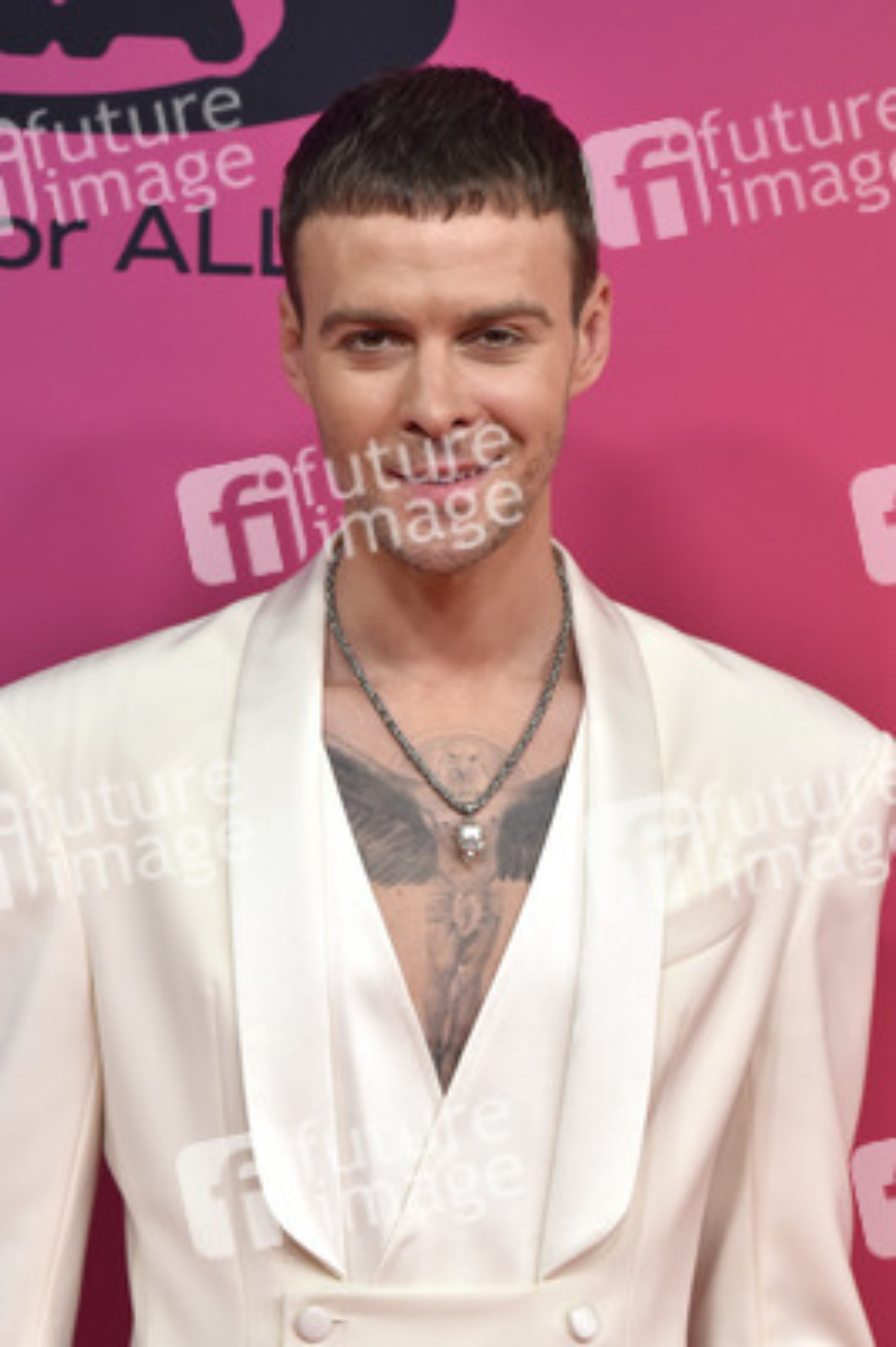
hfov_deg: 6.9
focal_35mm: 200
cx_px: 448
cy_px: 674
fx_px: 7479
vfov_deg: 10.3
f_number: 5.6
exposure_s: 1/200
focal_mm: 200
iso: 2000
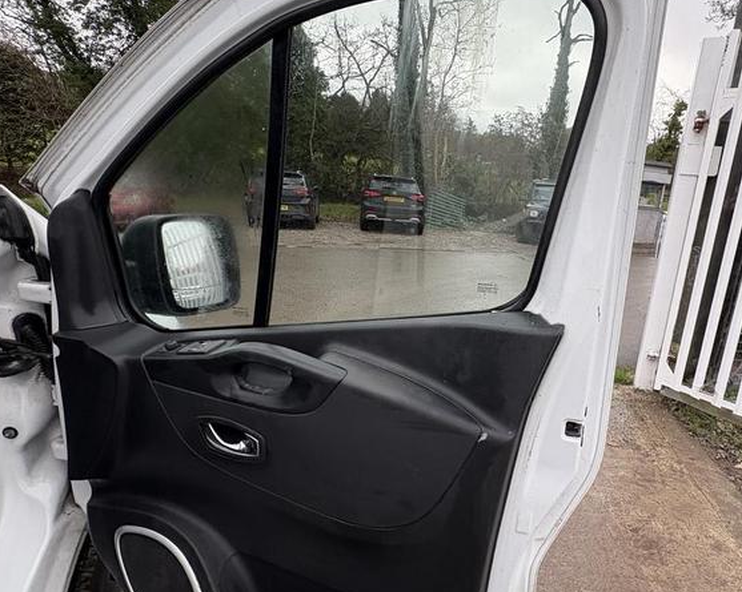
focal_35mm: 22
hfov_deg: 73.5
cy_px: 322
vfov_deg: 63.0
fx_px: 483
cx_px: 476
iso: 40
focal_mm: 2.22
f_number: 2.2
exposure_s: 1/327
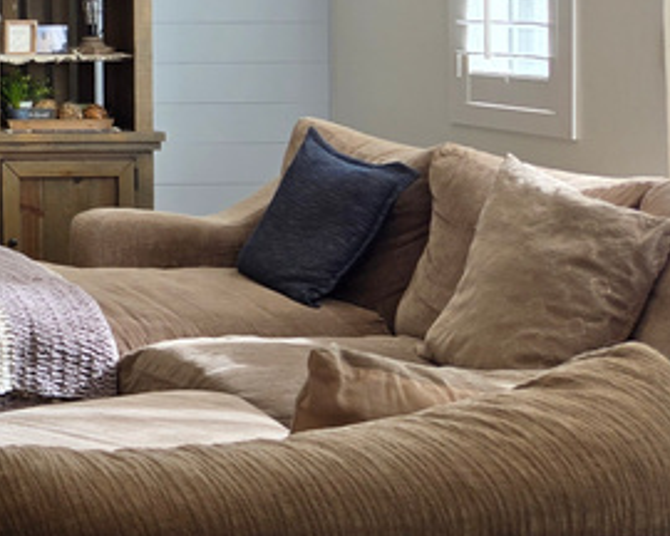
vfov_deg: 17.7
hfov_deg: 18.8
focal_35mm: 85
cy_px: 12
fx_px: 1686
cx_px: -437
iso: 25
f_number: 1.8
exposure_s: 1/129
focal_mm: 5.4
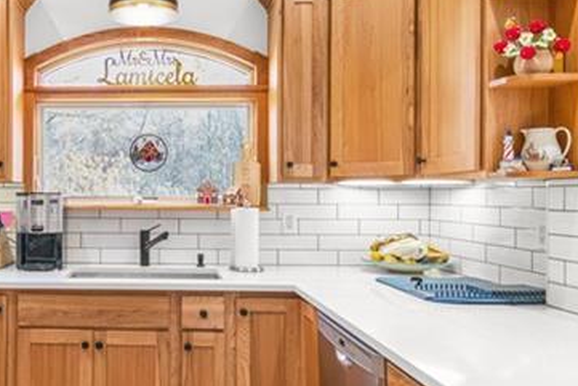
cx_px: 133
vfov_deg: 38.8
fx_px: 546
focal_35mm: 34
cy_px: 221
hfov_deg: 52.9
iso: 3200
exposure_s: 1/400
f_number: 5
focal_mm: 12
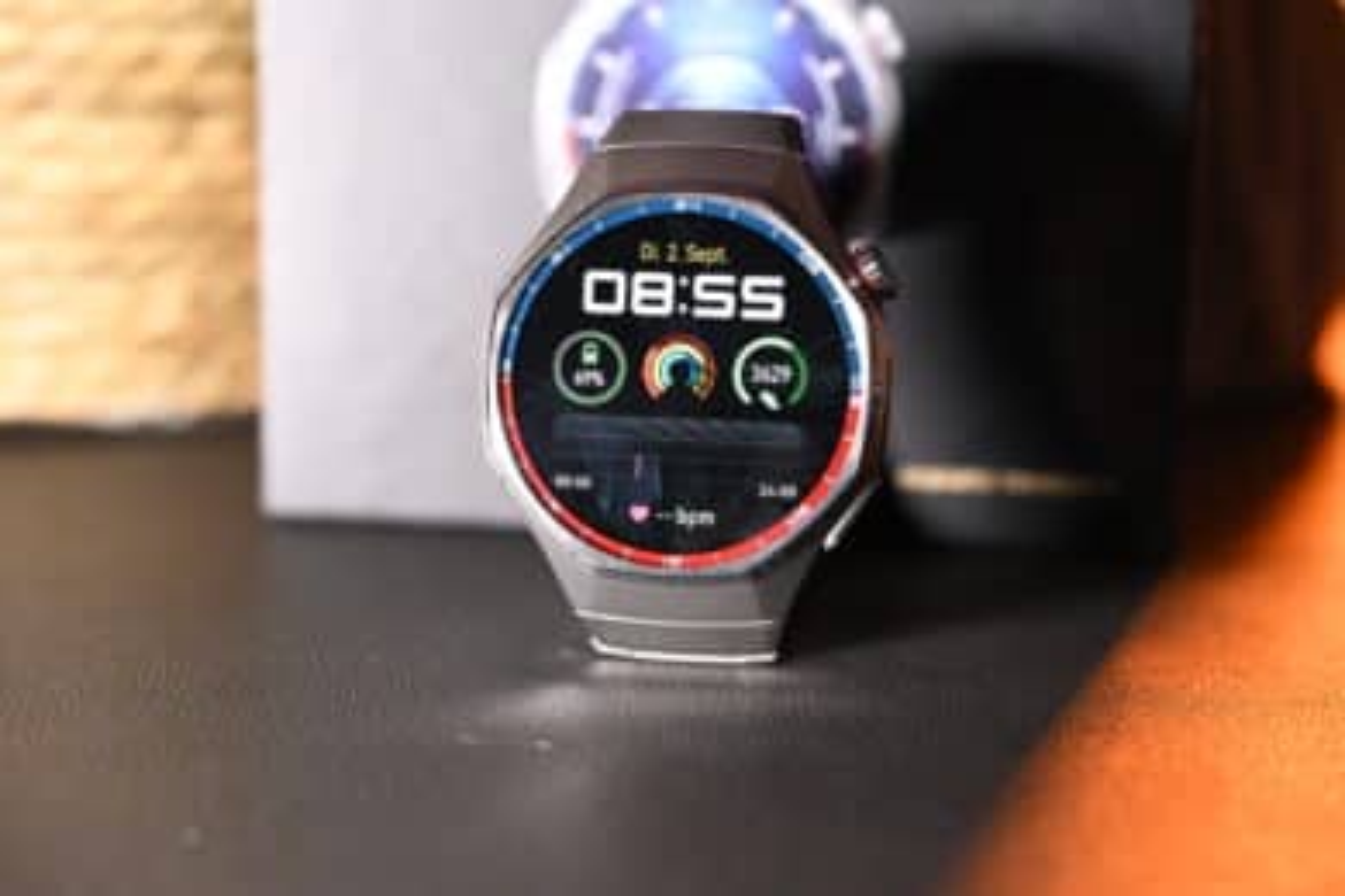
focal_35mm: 96
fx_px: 3586
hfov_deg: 21.2
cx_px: 672
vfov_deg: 14.3
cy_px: 448
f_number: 5
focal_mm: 96
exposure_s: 1/100
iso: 2500
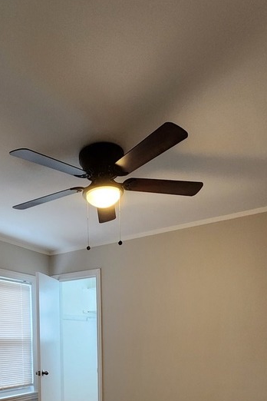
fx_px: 311
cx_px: 75
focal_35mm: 28
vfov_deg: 56.7
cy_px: 359
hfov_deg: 45.2
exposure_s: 1/60
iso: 400
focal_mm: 2.2
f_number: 2.2
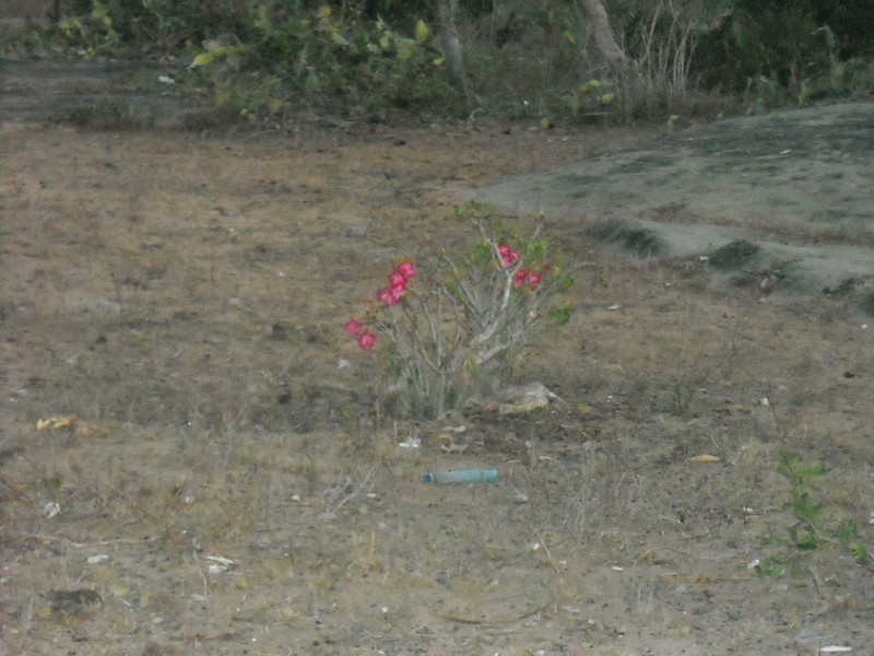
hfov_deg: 18.7
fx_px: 2651
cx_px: 437
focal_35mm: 105
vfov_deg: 14.1
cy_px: 328
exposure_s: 1/125
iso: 1600
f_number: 4.7
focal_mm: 17.1
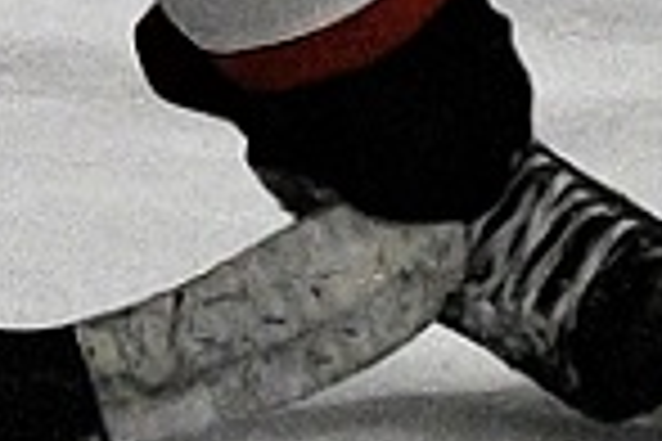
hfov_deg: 1.2
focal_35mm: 1770
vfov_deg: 0.8
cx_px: -525
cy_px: -740
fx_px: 32542
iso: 4000
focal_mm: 155
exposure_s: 1/1000
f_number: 4.5
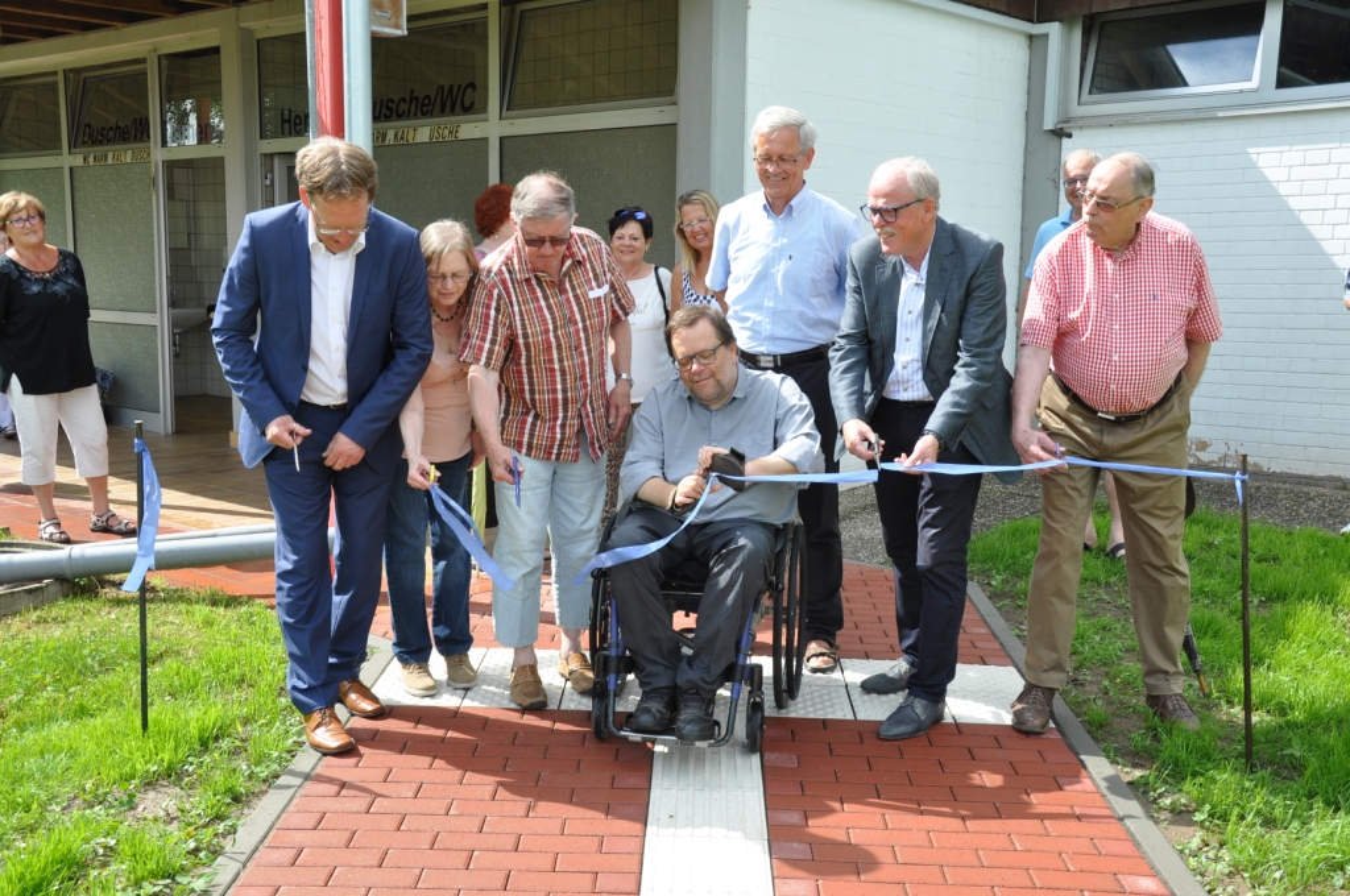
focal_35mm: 38
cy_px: 448
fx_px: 1404
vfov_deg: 35.4
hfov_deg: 51.3
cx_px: 675
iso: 200
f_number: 7.1
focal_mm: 25
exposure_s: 1/200
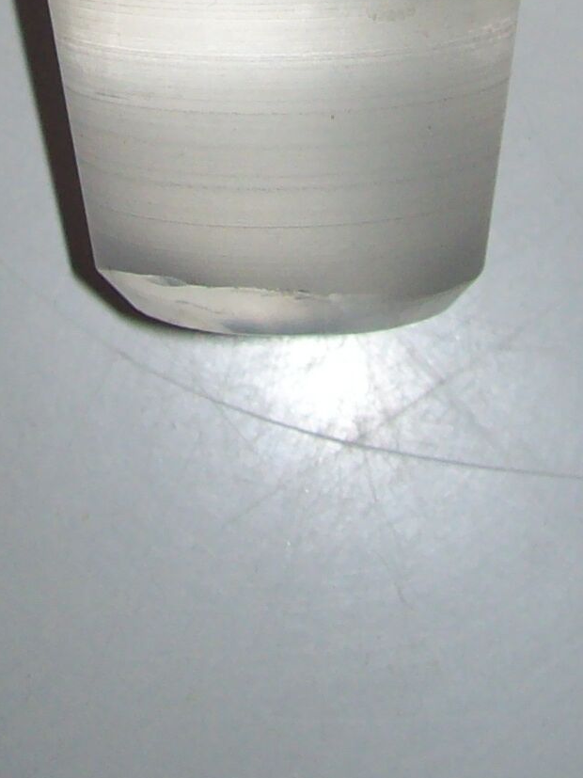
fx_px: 2785
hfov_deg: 11.9
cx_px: 218
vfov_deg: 14.4
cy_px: -510
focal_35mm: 124
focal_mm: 6
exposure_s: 1/64
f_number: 2.7
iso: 80
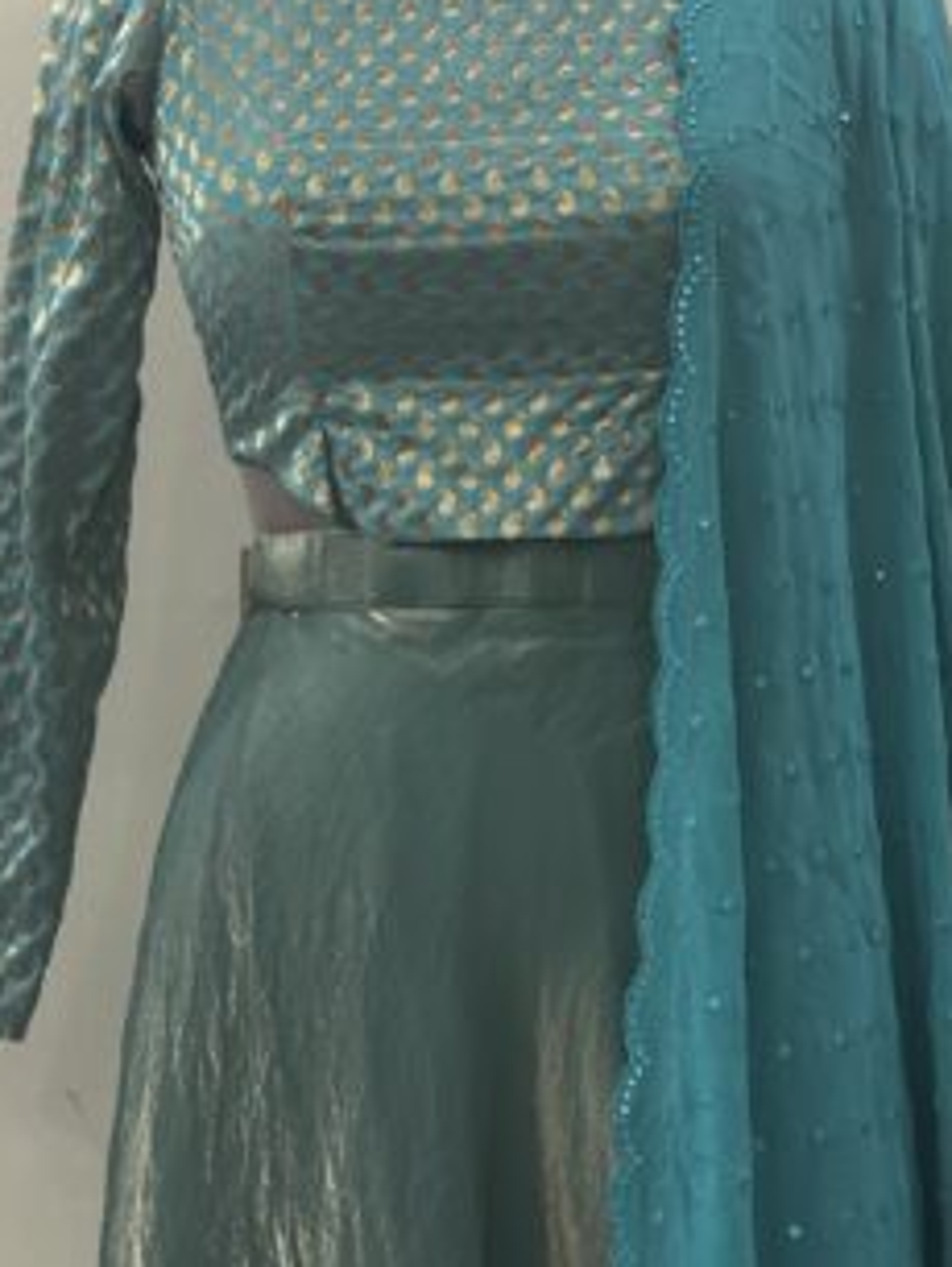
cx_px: 559
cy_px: 660
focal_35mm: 183
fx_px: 6701
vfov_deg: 10.8
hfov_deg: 8.1
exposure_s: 1/50
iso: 320
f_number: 2.8
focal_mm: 15.66
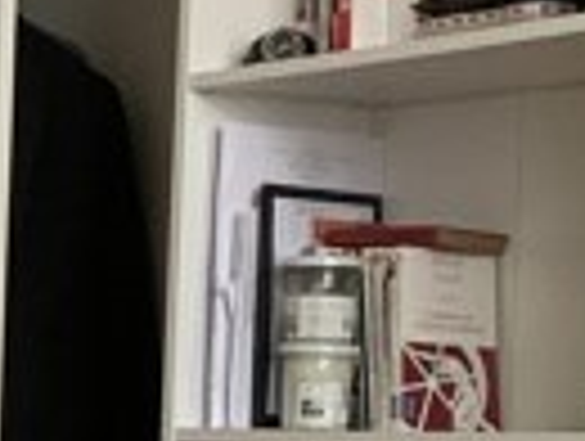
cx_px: -720
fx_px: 2709
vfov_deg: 9.2
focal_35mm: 160
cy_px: 536
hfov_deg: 10.8
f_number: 1.8
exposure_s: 1/30
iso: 500
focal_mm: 4.25
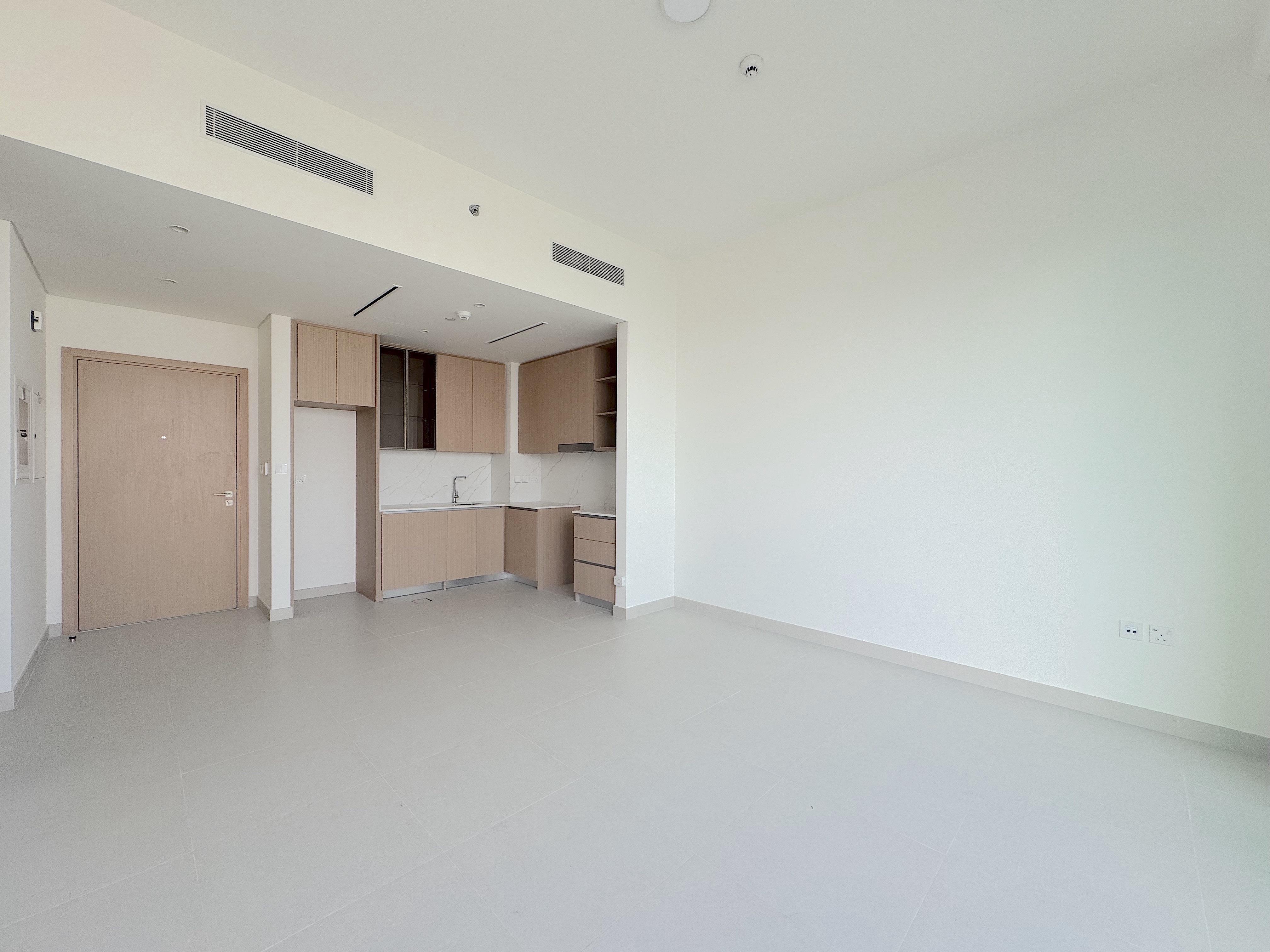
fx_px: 514
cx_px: 635
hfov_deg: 102.1
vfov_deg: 85.7
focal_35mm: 14
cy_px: 476
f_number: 2.2
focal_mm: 2.22
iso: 40
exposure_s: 1/253
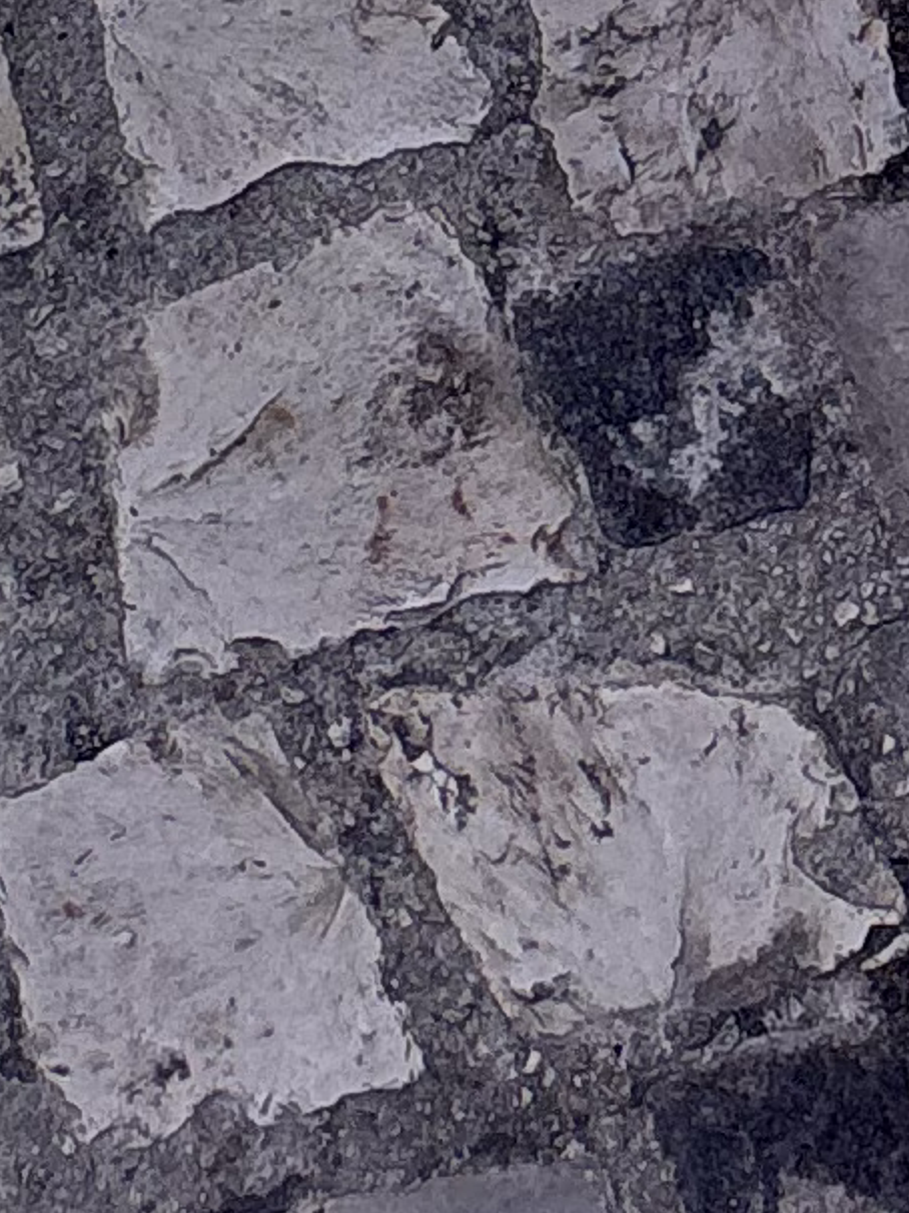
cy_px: -1878
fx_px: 6061
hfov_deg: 8.3
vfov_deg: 9.8
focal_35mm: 173
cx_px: -607
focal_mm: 5.96
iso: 50
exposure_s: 1/2242
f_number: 1.6
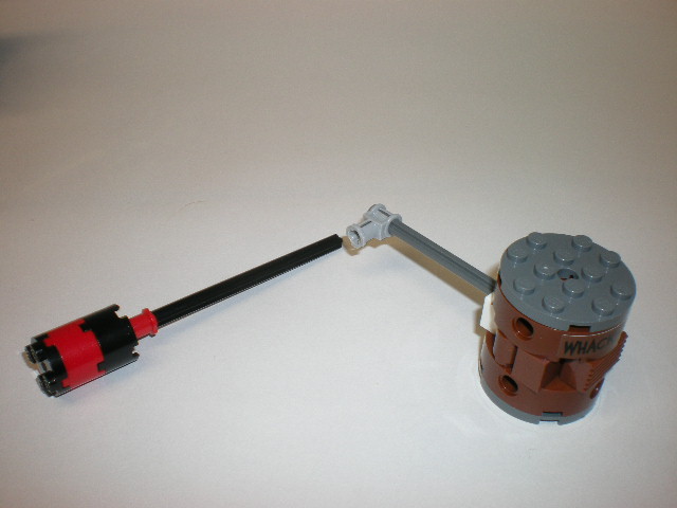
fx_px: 743
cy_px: 254
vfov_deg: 37.7
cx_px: 338
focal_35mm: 38
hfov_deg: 49.0
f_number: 4.6
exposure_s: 1/30
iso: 64
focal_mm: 6.3
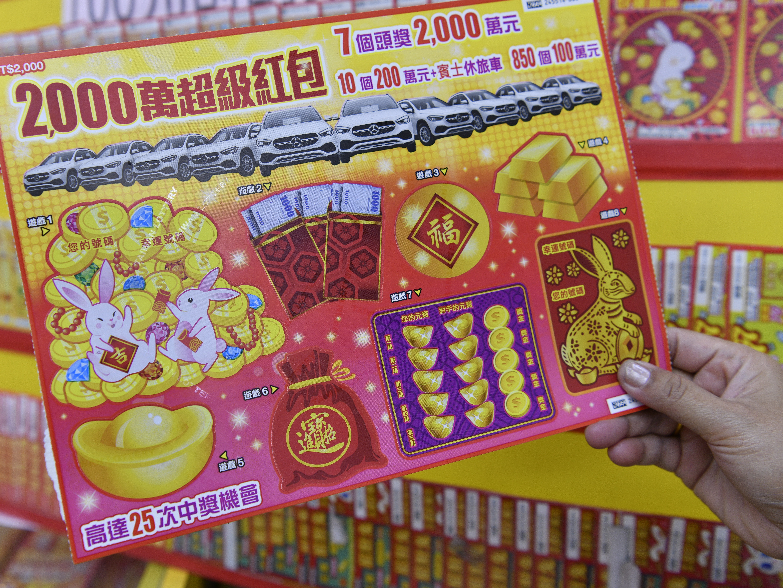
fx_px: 905
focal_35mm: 40
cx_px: 336
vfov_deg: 35.9
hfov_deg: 46.7
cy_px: 263
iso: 400
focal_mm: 32
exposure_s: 1/125
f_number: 4.8
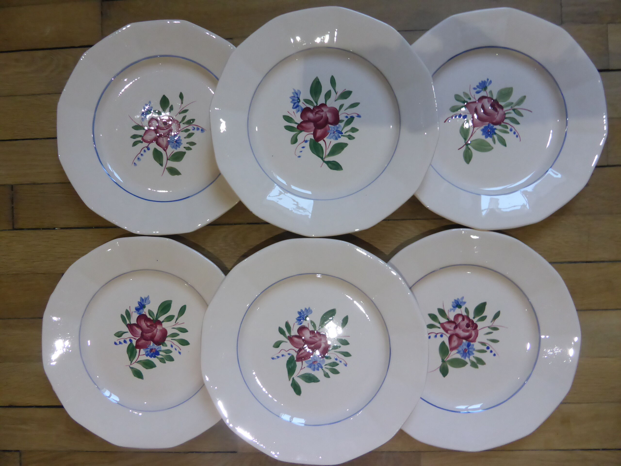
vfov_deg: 54.9
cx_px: 310
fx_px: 448
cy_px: 233
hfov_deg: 69.4
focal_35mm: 25
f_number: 3.3
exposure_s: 1/40
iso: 400
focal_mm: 4.3
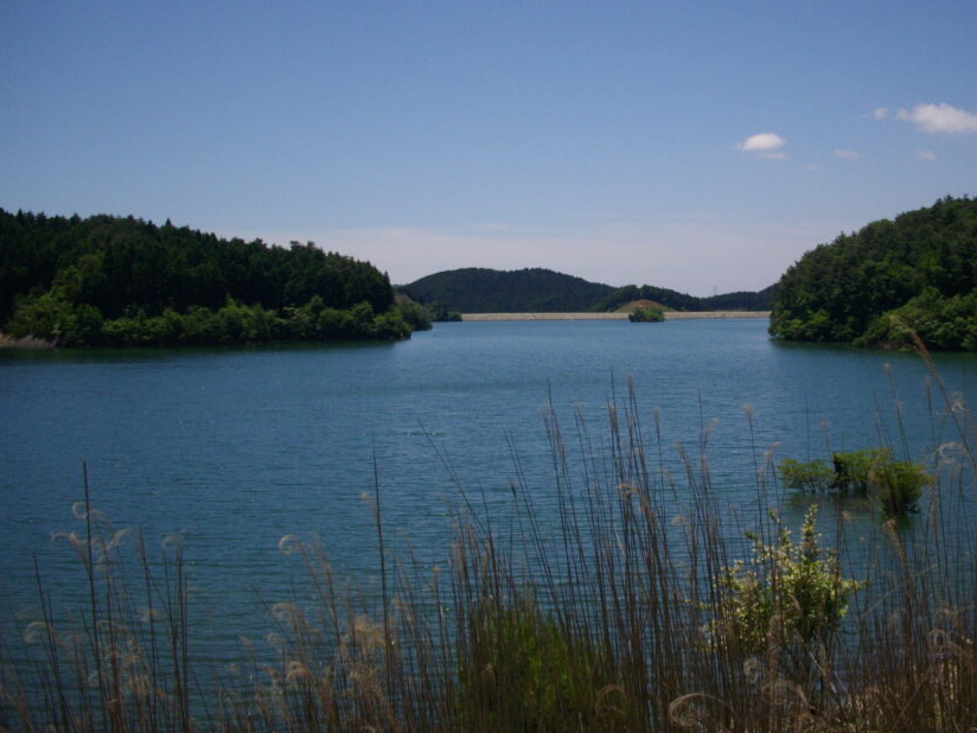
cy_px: 304
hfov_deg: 41.0
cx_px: 594
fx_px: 1298
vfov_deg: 31.5
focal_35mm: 46
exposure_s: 1/800
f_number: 5.6
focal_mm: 6.2
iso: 100
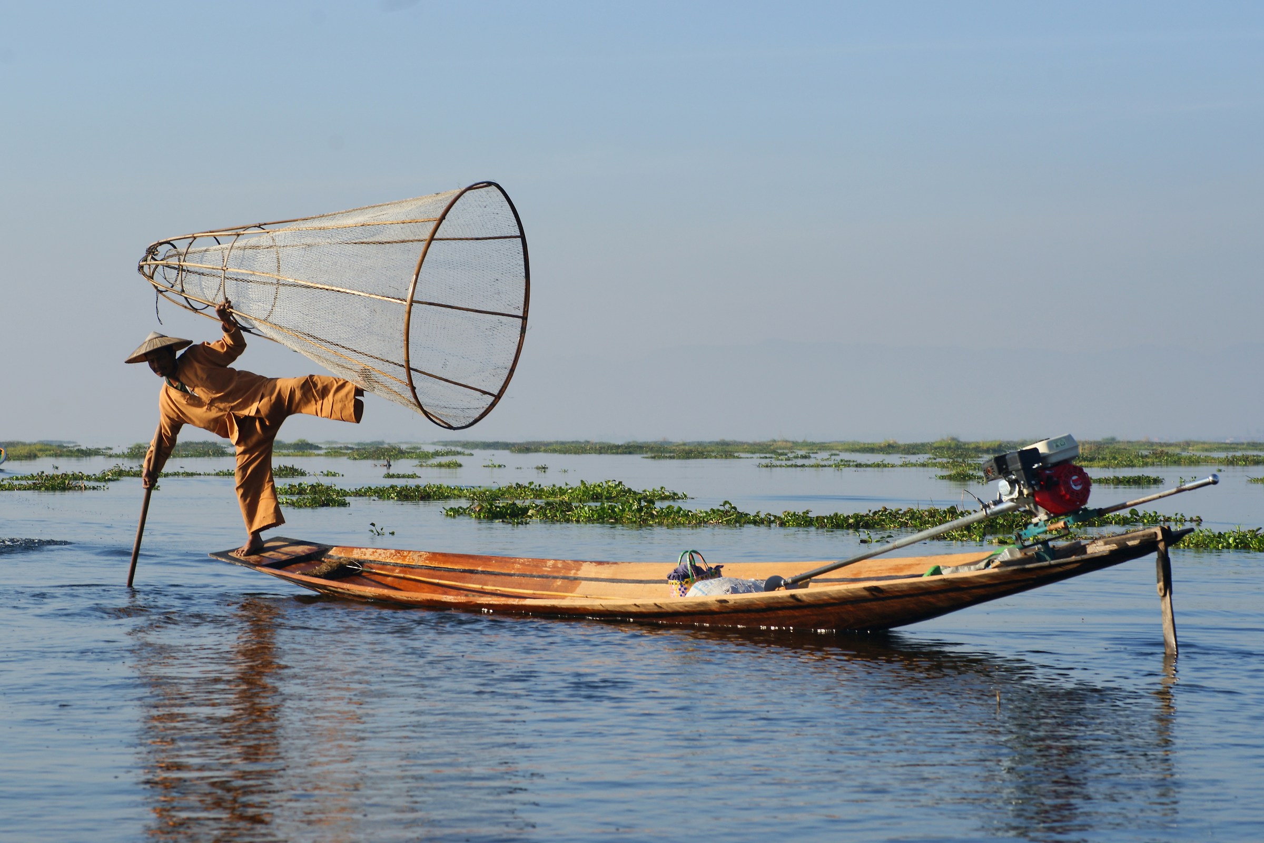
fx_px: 3160
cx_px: 632
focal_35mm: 90
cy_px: 422
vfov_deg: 15.2
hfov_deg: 22.6
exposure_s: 1/320
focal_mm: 90
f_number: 8
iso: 100
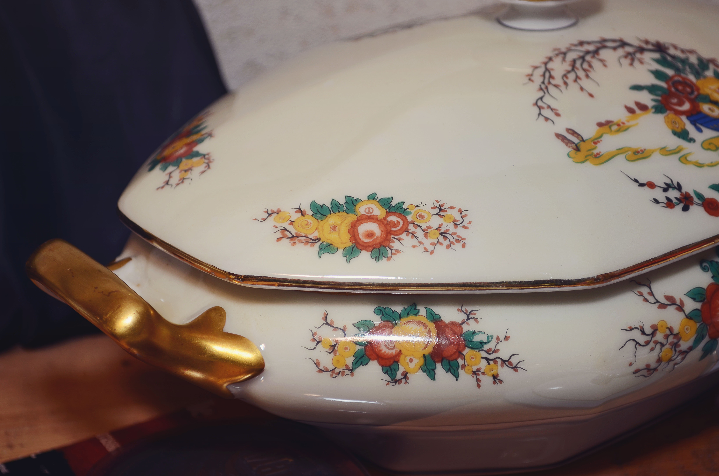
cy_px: 238
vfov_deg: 16.5
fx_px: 1644
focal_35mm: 82
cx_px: 360
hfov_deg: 24.7
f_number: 5.6
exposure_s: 1/40
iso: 100
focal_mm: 55
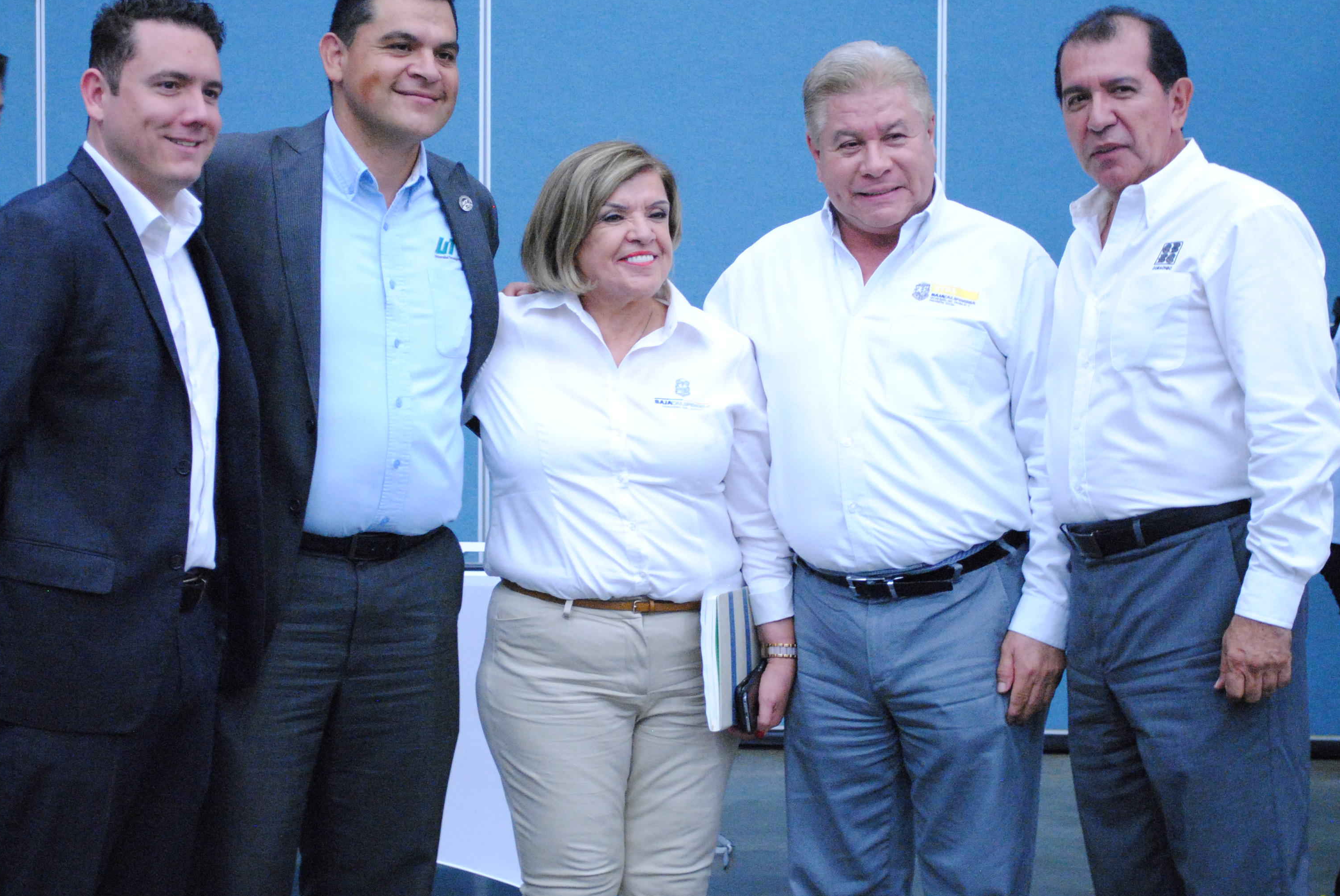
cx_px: 676
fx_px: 3229
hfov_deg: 23.4
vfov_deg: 15.8
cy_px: 419
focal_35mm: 87
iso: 1600
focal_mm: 45
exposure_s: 1/15
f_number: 5.3
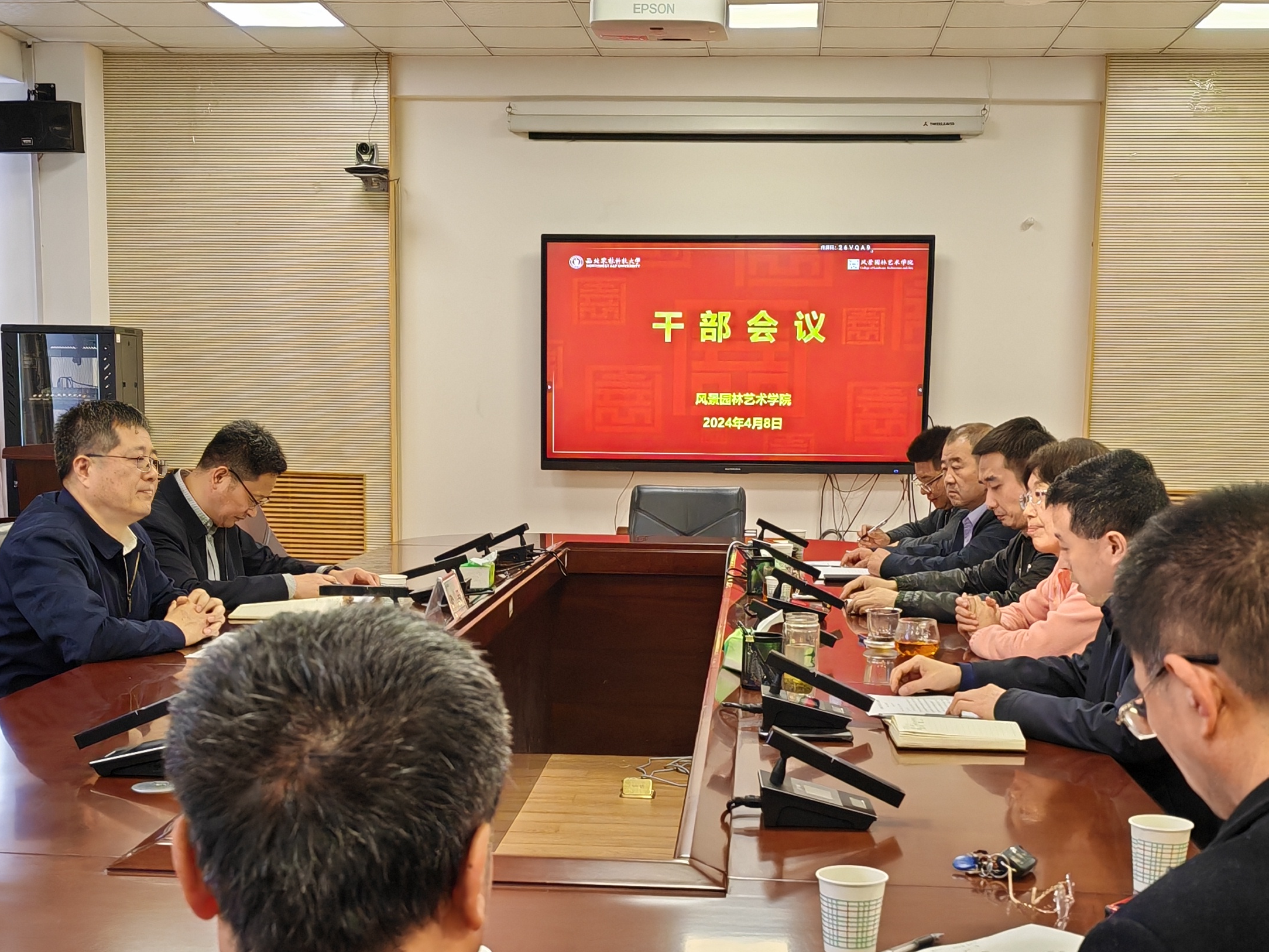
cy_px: 686
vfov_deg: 28.2
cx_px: 611
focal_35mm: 51
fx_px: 1870
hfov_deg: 37.5
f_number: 1.95
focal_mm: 5.52
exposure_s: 1/46
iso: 320
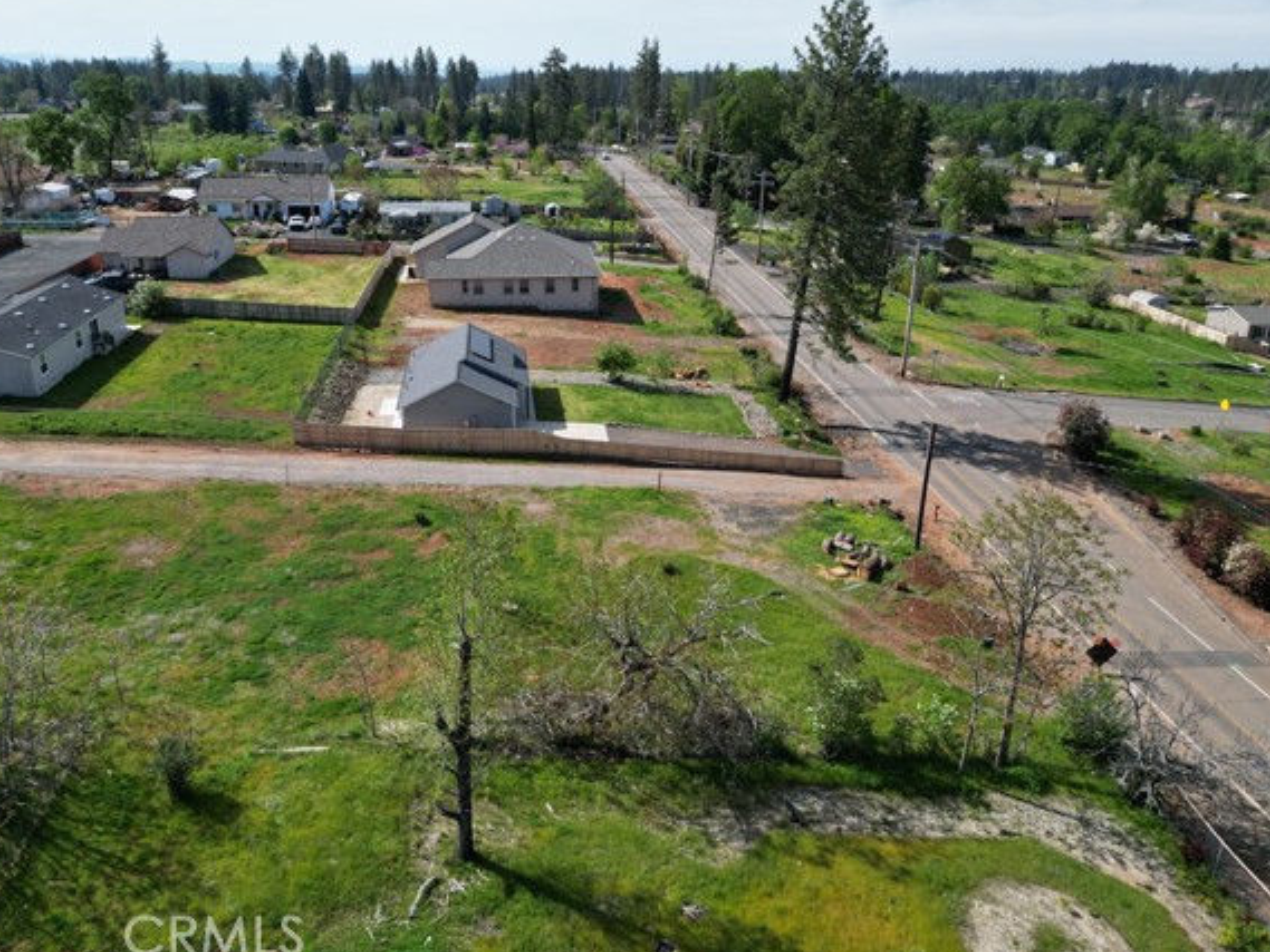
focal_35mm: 27
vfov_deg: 51.3
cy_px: 433
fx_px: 991
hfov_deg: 65.2
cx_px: 574
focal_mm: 6.72
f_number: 1.7
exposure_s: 1/3200
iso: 200
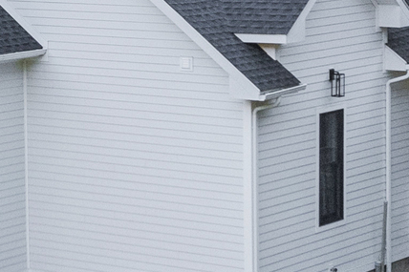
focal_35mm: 158
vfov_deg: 8.6
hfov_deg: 12.9
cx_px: 27
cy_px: 9
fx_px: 1794
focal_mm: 8.38
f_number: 2.8
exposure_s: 1/400
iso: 100
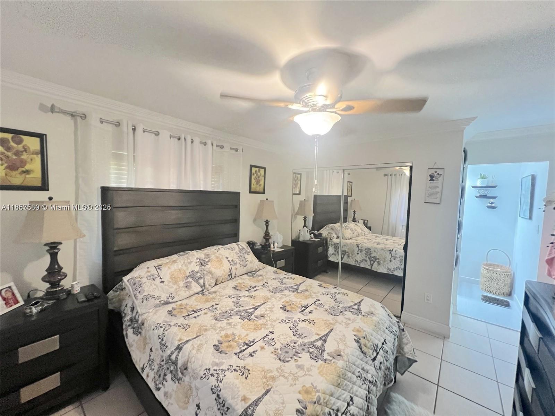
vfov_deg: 89.9
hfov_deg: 106.2
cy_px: 208
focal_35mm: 13
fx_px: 208
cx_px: 278
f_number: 1.8
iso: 800
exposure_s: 1/60
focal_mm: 1.57
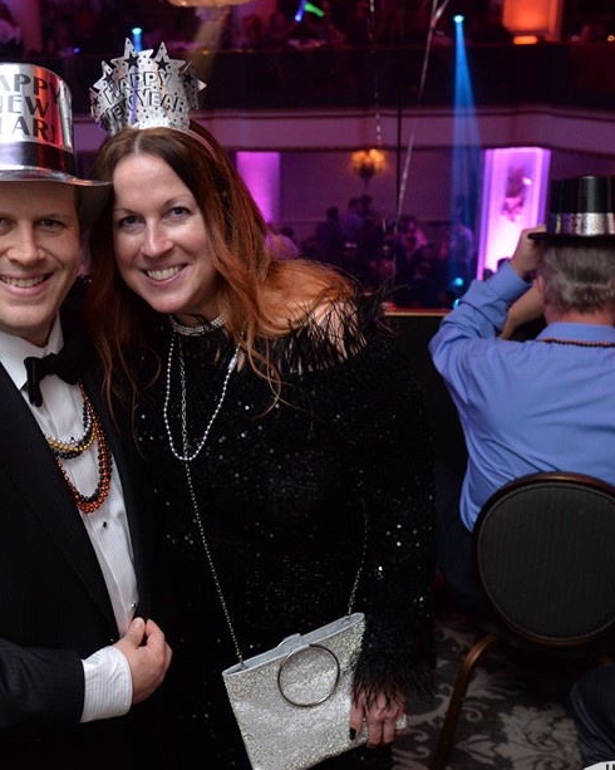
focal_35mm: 49
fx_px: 1115
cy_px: 408
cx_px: 159
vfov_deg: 38.0
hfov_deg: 30.4
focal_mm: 32
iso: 2000
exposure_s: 1/50
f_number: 4.5
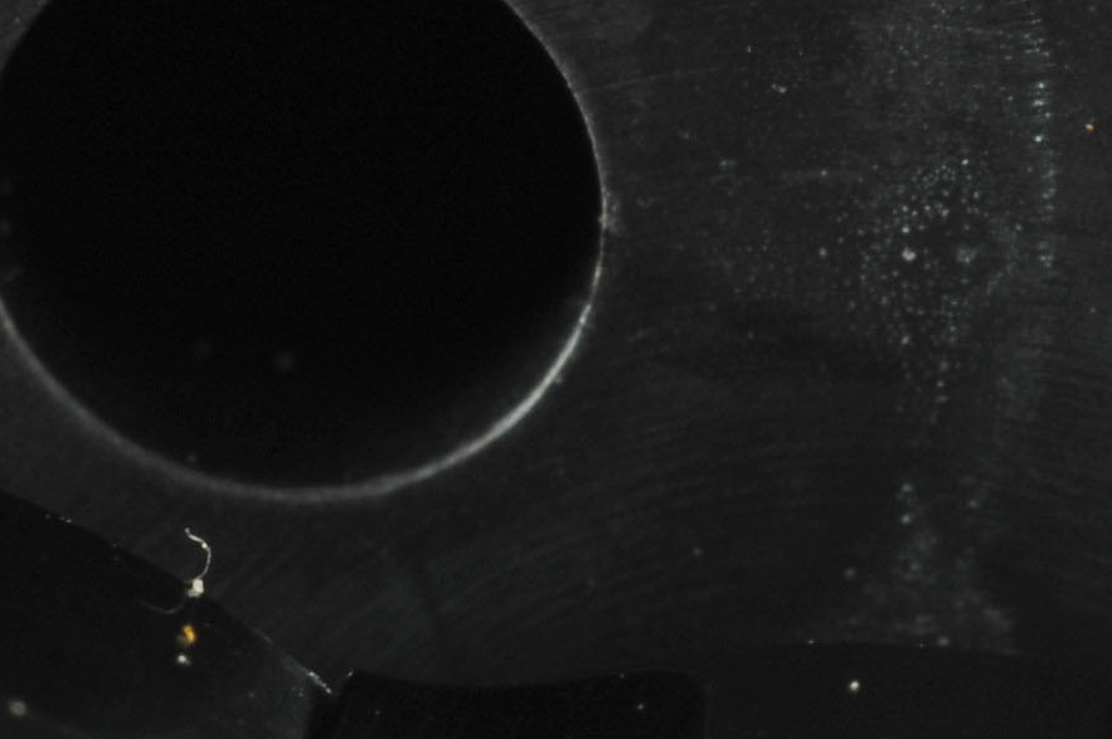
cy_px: 375
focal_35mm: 437
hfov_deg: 4.7
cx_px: 1423
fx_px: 13486
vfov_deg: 3.1
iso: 100
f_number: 18
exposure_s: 1/250
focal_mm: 60
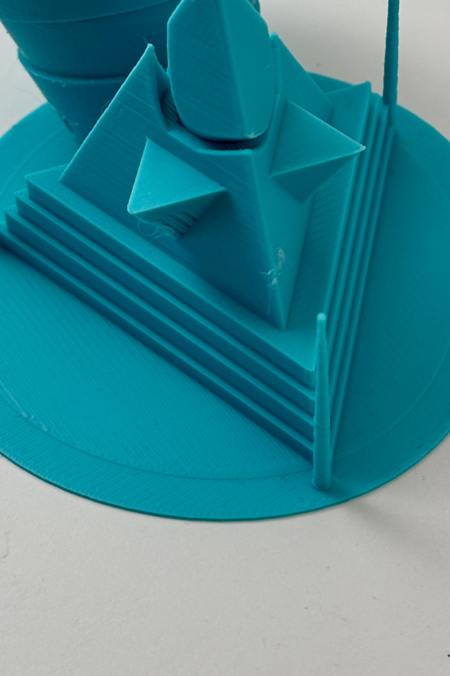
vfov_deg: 17.8
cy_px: 162
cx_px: 253
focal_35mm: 114
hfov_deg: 12.0
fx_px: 2138
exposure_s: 1/121
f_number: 1.6
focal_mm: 5.96
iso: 40
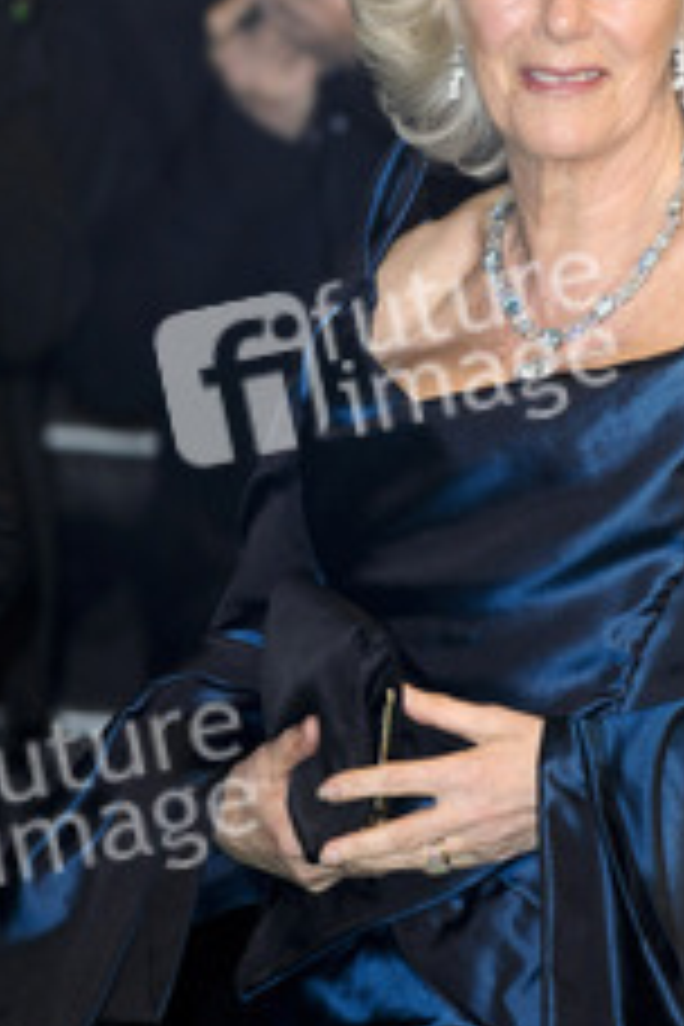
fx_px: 15018
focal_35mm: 527
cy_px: 585
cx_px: 520
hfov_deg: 2.6
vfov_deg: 3.9
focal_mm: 200
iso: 400
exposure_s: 1/160
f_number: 5
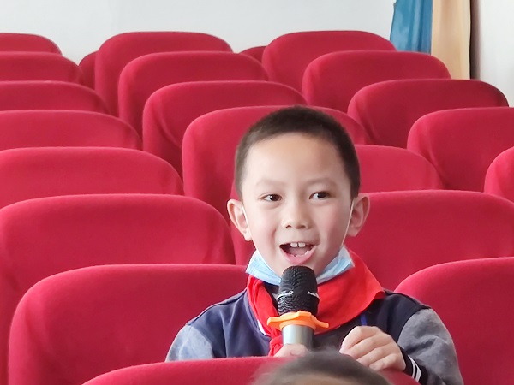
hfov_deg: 11.2
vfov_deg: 8.4
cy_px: 192
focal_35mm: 176
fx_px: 2613
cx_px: 257
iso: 415
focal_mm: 6.72
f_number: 1.69
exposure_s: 1/50
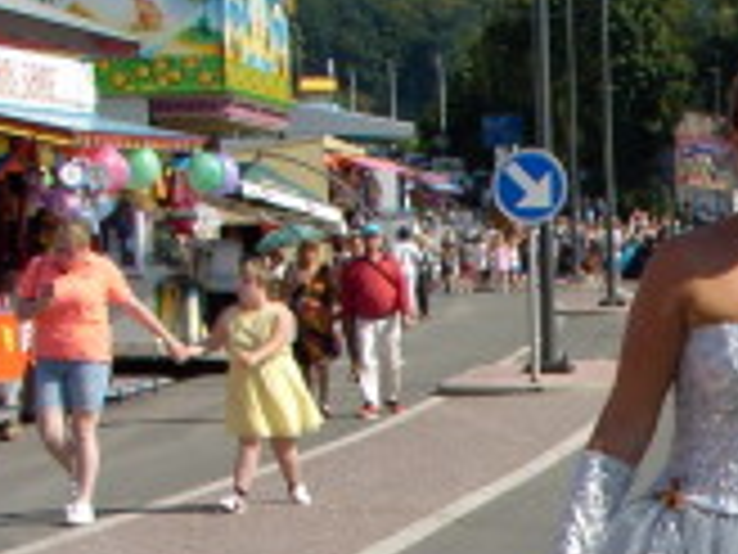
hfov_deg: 13.4
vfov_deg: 10.2
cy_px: 640
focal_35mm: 143
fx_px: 3049
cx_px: 873
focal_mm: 7.5
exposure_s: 1/280
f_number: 5.6
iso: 70
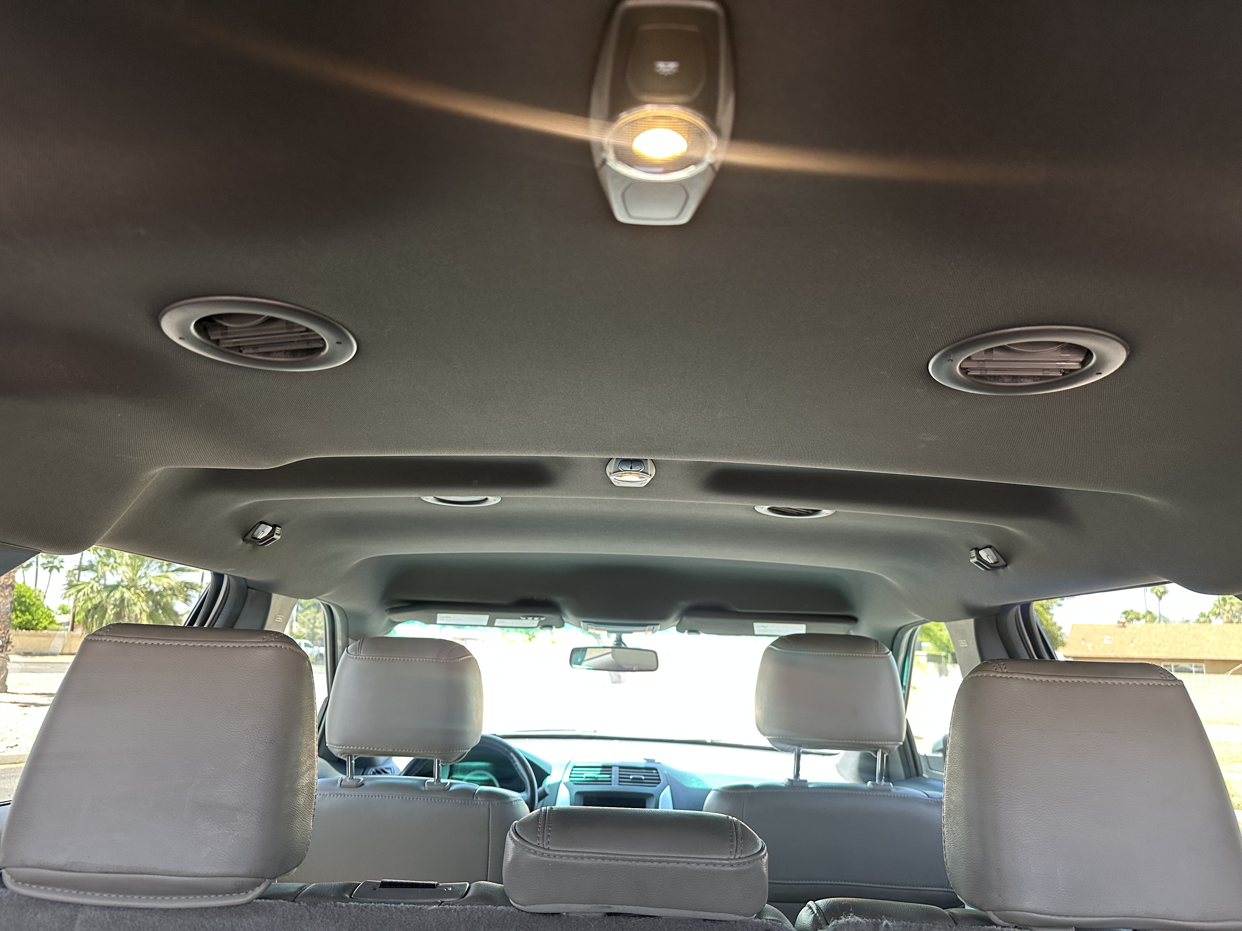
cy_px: 466
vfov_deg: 56.8
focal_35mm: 24
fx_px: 861
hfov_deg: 71.6
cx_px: 621
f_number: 1.78
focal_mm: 6.86
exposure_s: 1/121
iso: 200
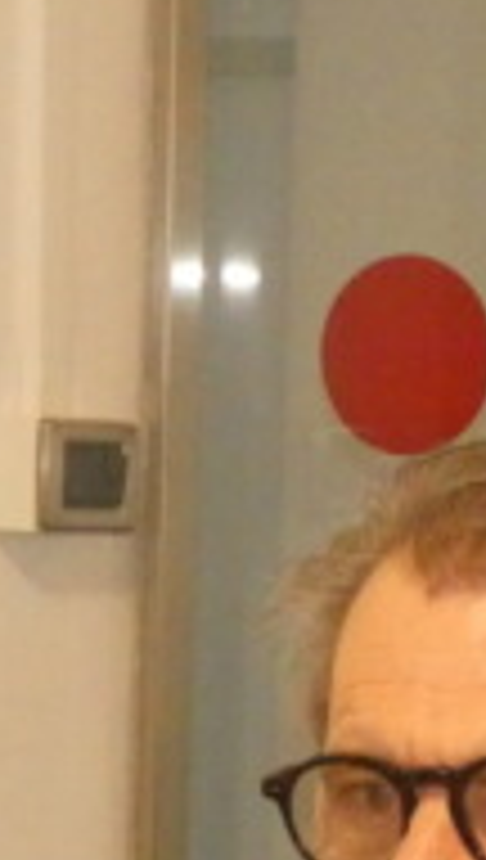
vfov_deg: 13.8
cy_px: 1004
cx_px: 477
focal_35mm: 151
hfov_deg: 8.0
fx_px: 3446
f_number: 3.6
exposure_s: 1/100
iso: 1600
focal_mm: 7.1
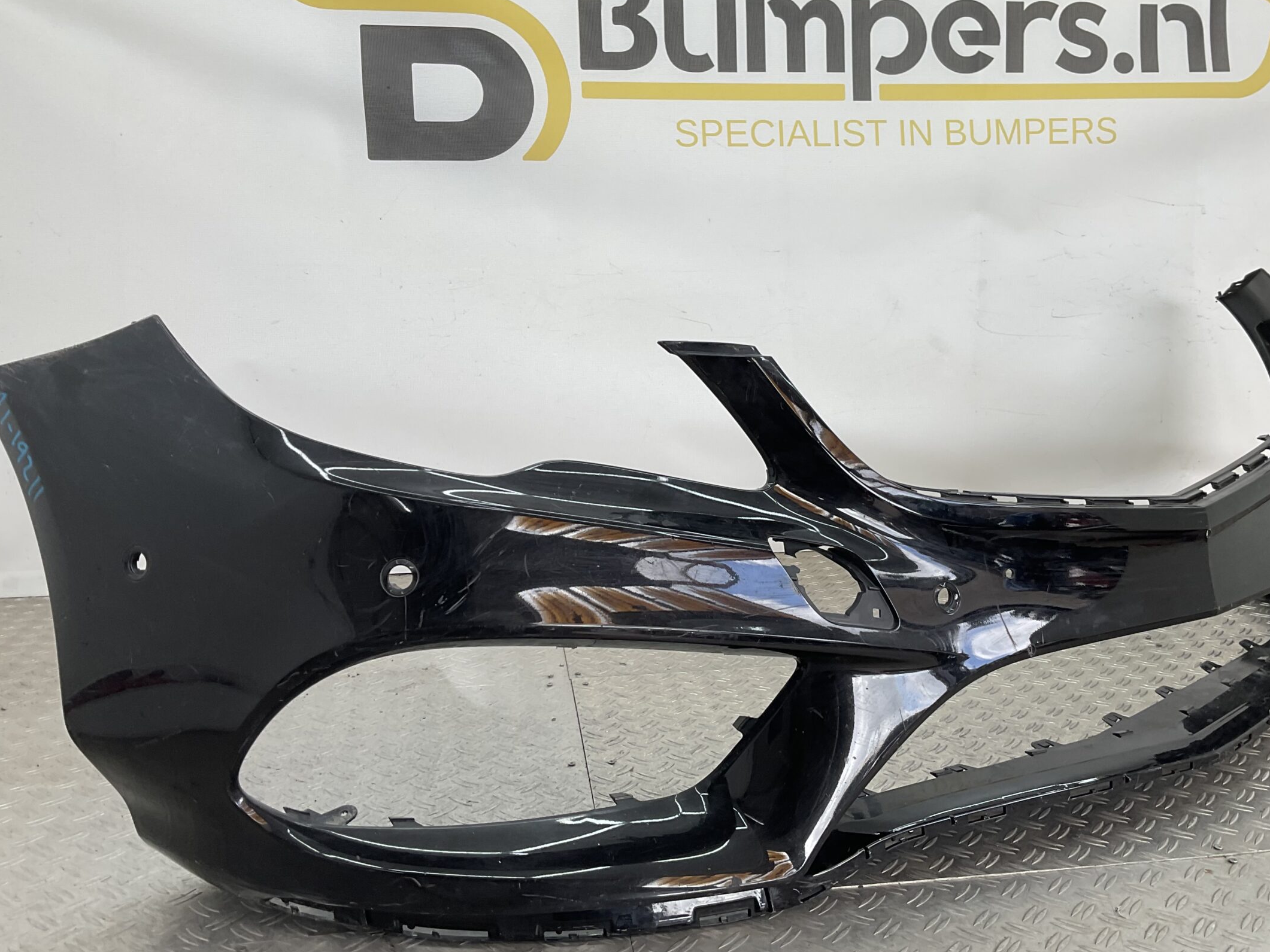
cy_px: 467
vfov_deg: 40.7
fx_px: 1284
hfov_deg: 52.5
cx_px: 716
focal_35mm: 35
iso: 16
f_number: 1.8
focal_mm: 3
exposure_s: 1/126
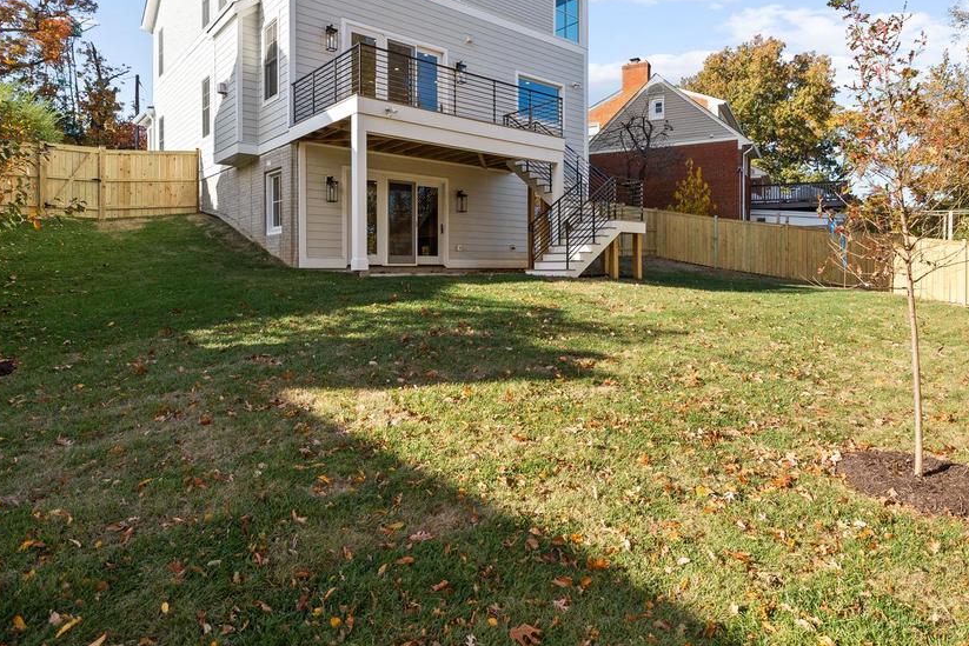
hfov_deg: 81.2
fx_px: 565
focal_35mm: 21
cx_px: 497
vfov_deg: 58.9
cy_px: 252
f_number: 2.8
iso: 200
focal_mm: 12
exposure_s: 1/2500
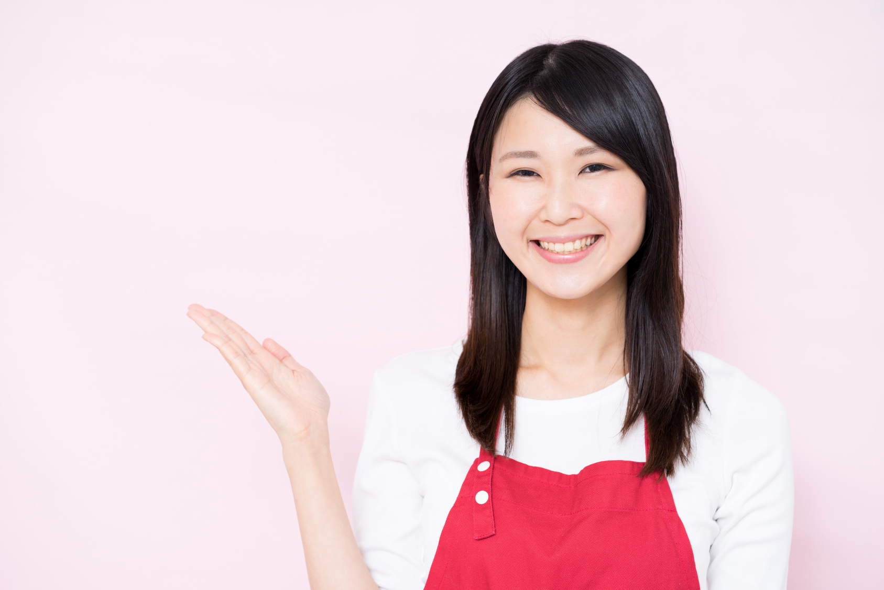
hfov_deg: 36.2
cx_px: 442
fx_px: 1351
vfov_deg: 24.6
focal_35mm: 55
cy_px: 295
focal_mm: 55
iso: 100
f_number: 4
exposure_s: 1/125
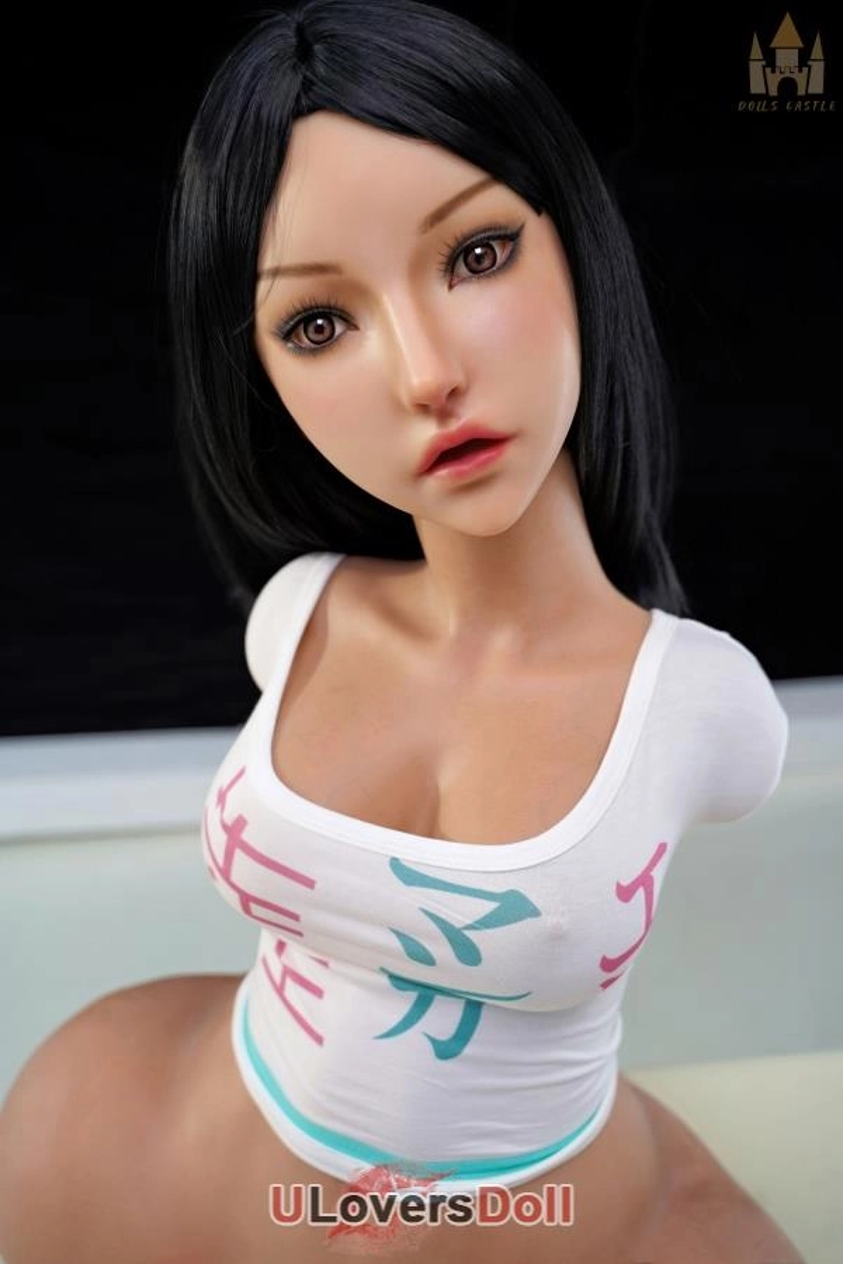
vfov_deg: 50.7
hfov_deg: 35.1
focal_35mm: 38
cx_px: 422
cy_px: 632
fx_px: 1335
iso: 100
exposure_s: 1/100
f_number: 4
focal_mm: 38
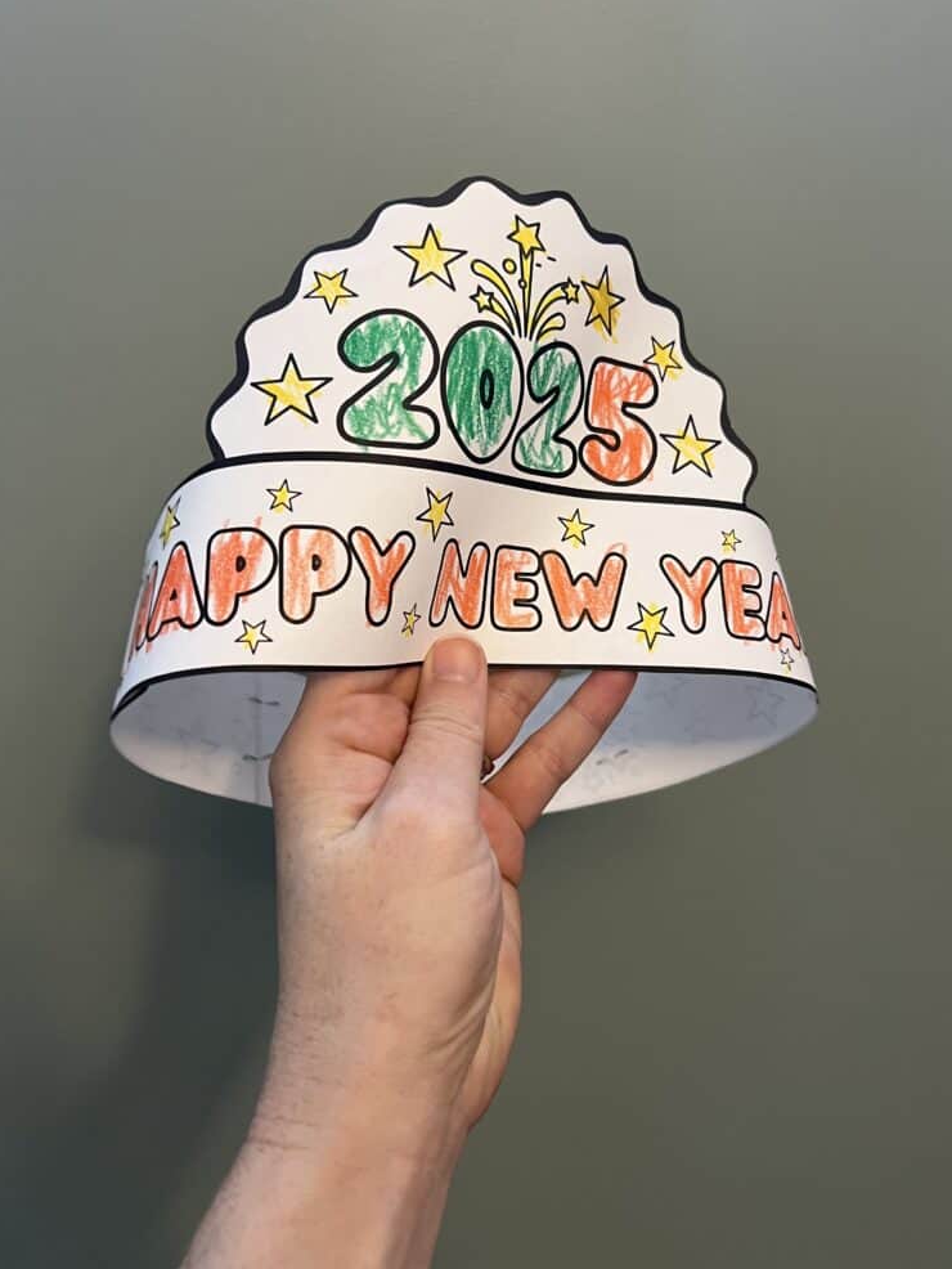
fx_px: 990
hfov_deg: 51.4
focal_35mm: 27
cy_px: 611
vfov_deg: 65.3
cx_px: 489
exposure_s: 1/60
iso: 200
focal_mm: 5.7
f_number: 1.5
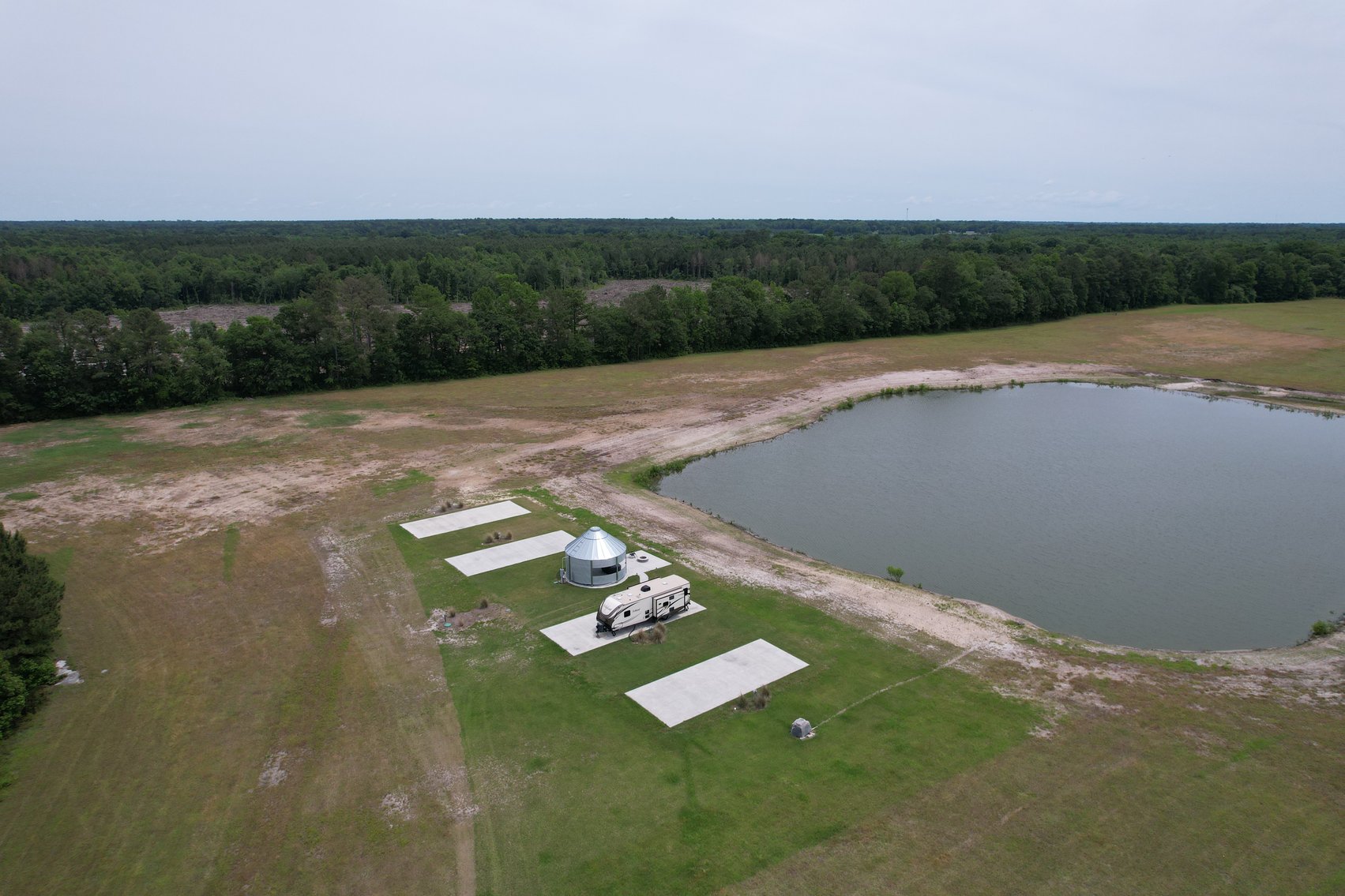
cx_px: 672
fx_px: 822
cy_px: 448
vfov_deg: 57.2
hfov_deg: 78.6
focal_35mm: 22
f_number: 2.8
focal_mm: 8.38
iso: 130
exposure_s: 1/3000
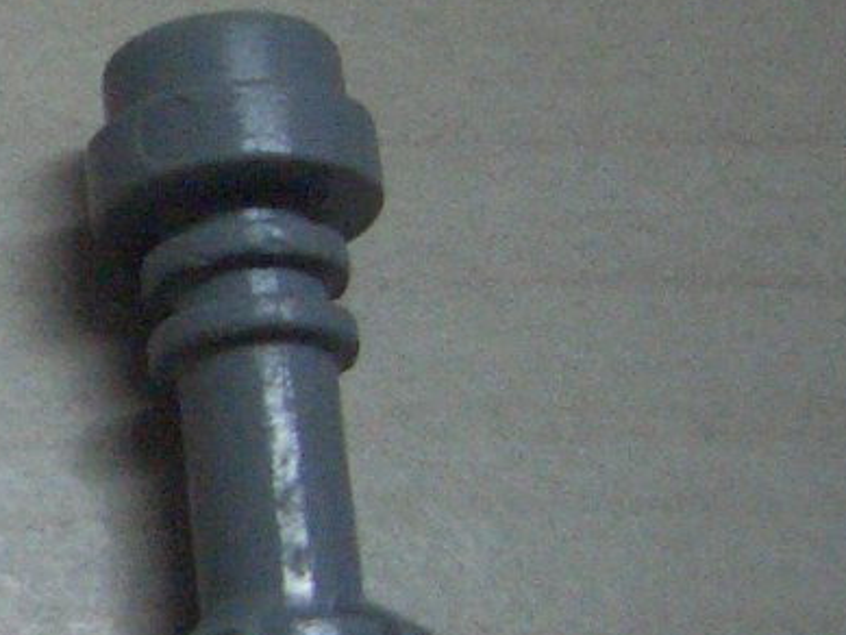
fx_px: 3520
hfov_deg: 12.7
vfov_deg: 10.3
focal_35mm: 144
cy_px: 407
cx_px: -583
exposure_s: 1/80
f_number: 2.6
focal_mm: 5.8
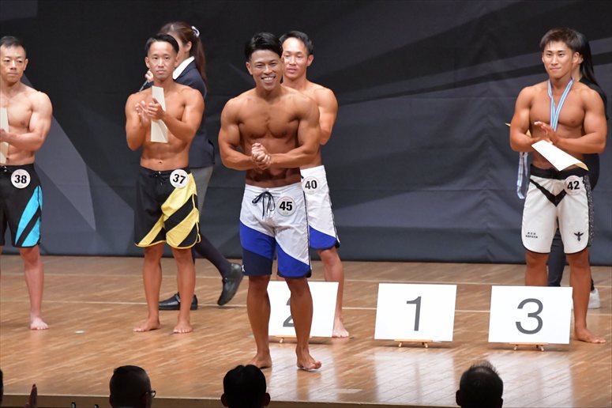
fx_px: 4588
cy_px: 204
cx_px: 306
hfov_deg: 7.6
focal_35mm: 270
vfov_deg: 5.1
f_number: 5.6
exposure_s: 1/400
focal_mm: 180
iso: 8000
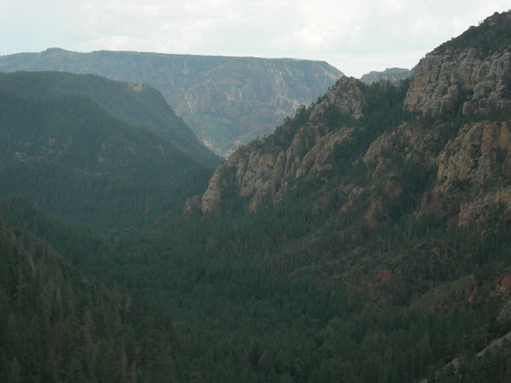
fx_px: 1860
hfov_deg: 15.6
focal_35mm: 126
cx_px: 256
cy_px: 192
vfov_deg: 11.8
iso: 64
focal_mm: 26.3
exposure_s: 1/188
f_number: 6.5
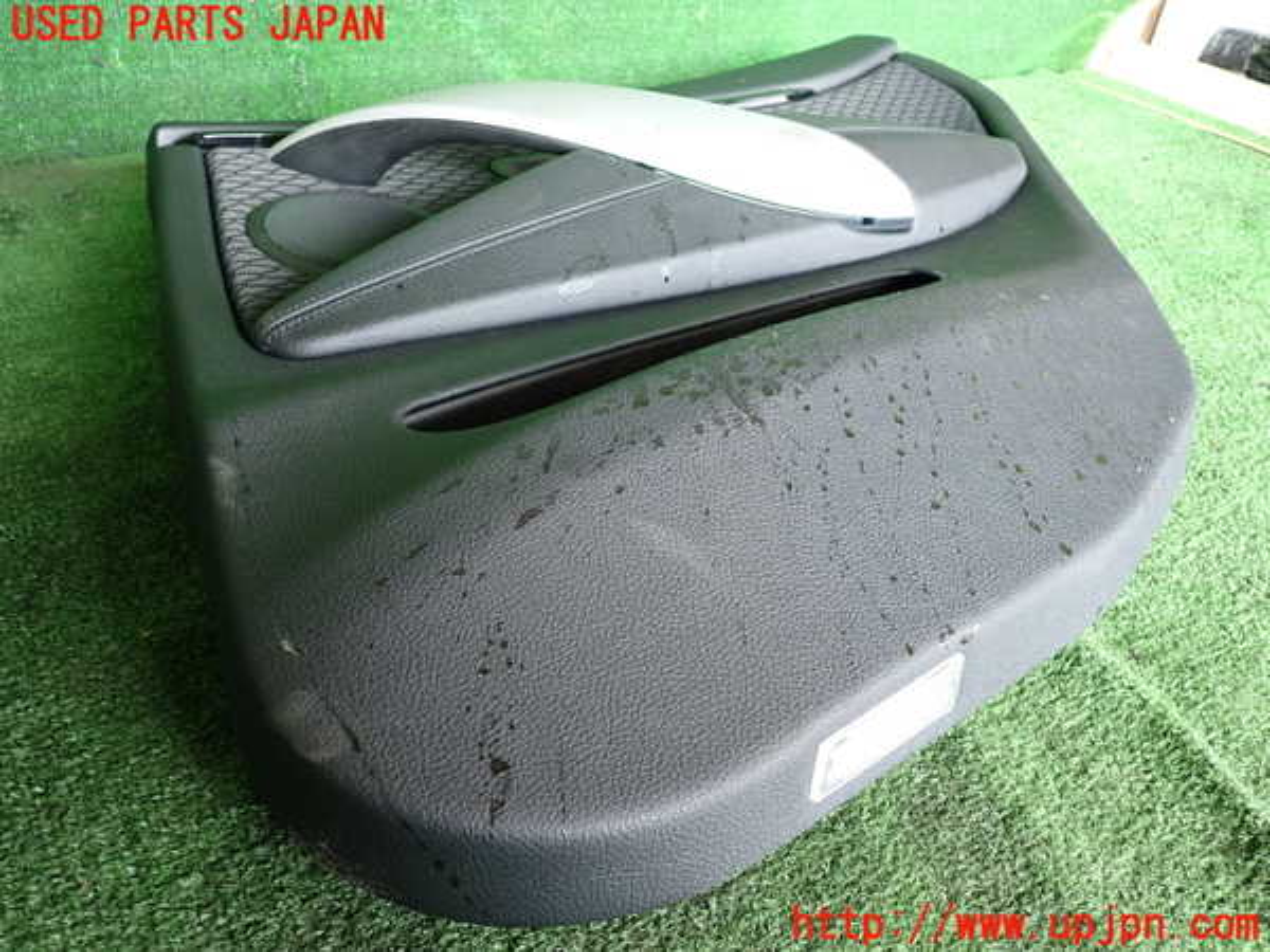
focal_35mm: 28
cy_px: 476
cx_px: 635
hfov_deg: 63.4
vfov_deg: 49.7
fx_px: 1027
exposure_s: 1/125
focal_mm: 5.05
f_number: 2.2
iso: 400
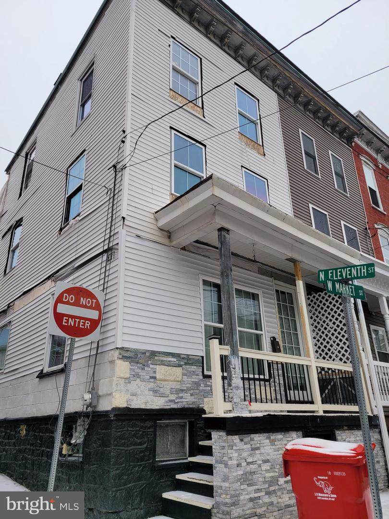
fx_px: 390
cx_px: 194
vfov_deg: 67.3
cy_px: 260
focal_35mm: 26
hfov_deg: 53.1
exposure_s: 1/574
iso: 40
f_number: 1.8
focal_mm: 5.4
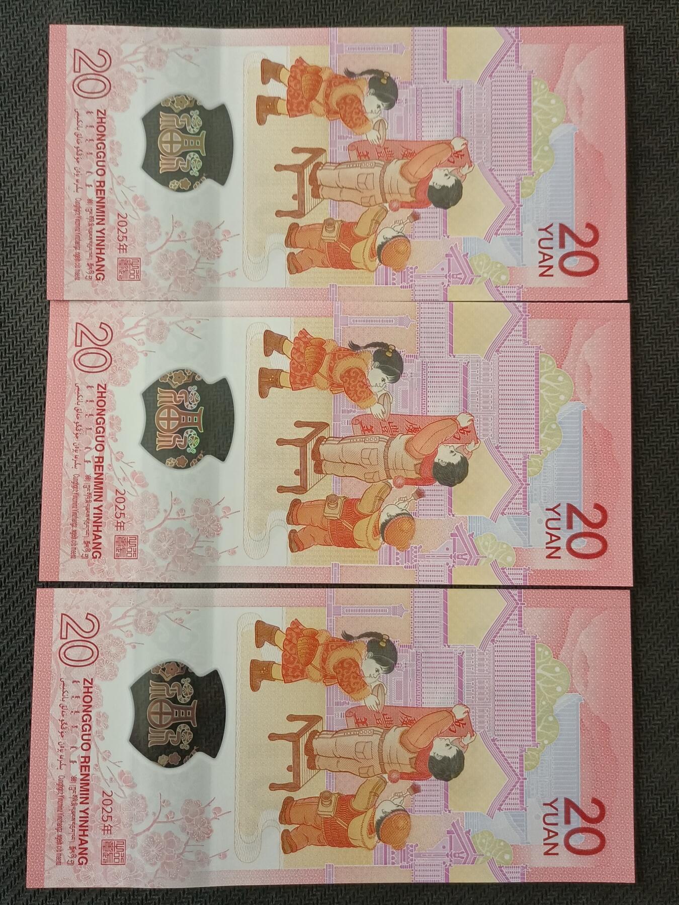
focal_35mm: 35
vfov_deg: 52.6
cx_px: 340
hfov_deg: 40.7
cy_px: 452
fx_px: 915
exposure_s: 1/50
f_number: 1.8
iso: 428
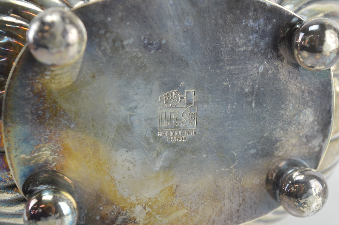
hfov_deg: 24.6
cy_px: 112
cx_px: 170
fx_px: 776
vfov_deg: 16.5
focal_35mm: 82
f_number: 6.3
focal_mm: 55
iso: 800
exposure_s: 1/80
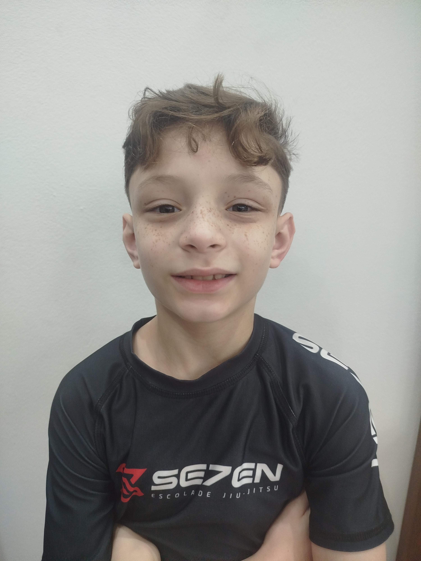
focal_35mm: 24
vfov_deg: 71.6
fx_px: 389
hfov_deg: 56.8
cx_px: 210
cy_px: 280
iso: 400
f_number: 1.7
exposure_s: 1/30
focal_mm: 5.31
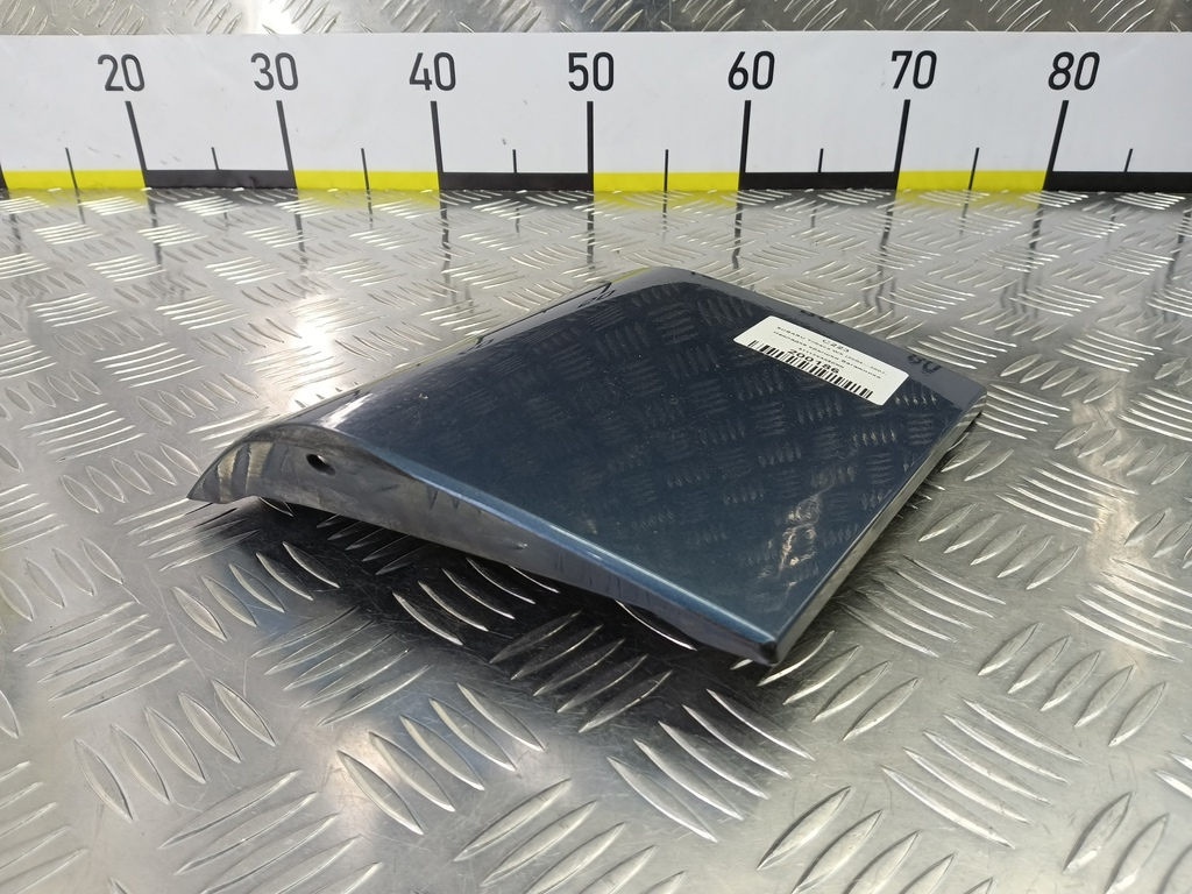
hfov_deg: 73.9
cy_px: 447
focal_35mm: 23
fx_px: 792
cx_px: 596
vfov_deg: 58.9
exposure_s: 1/50
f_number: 1.6
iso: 143
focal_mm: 4.11
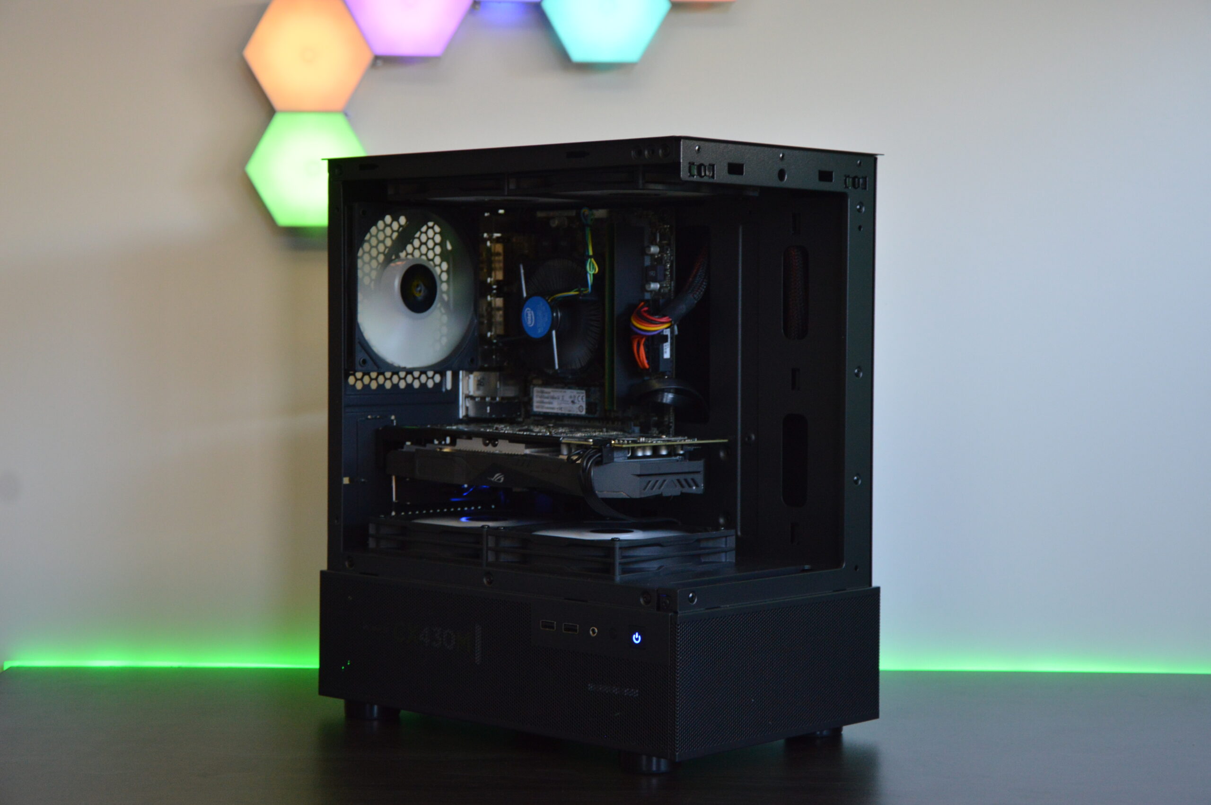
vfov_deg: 21.5
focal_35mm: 63
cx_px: 606
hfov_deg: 31.9
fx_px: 2117
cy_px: 402
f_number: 4.8
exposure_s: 1/60
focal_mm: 42
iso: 800
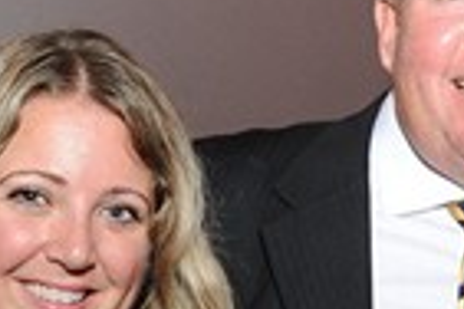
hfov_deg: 14.8
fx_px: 1766
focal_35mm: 137
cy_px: 233
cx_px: 448
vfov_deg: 10.0
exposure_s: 1/60
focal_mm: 35
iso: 3200
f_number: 6.3
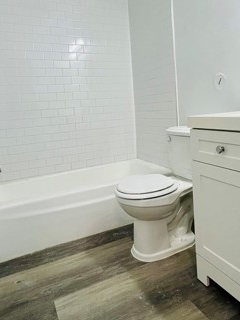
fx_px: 240
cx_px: 143
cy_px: 128
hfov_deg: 52.7
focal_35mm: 26
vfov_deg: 66.7
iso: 200
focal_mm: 1.57
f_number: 1.8
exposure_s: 1/120
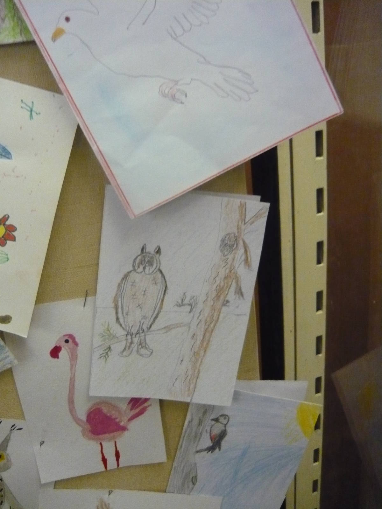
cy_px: 254
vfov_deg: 55.4
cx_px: 191
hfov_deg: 42.9
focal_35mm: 33
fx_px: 486
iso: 800
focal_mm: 5.5
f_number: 2.8
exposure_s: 1/25
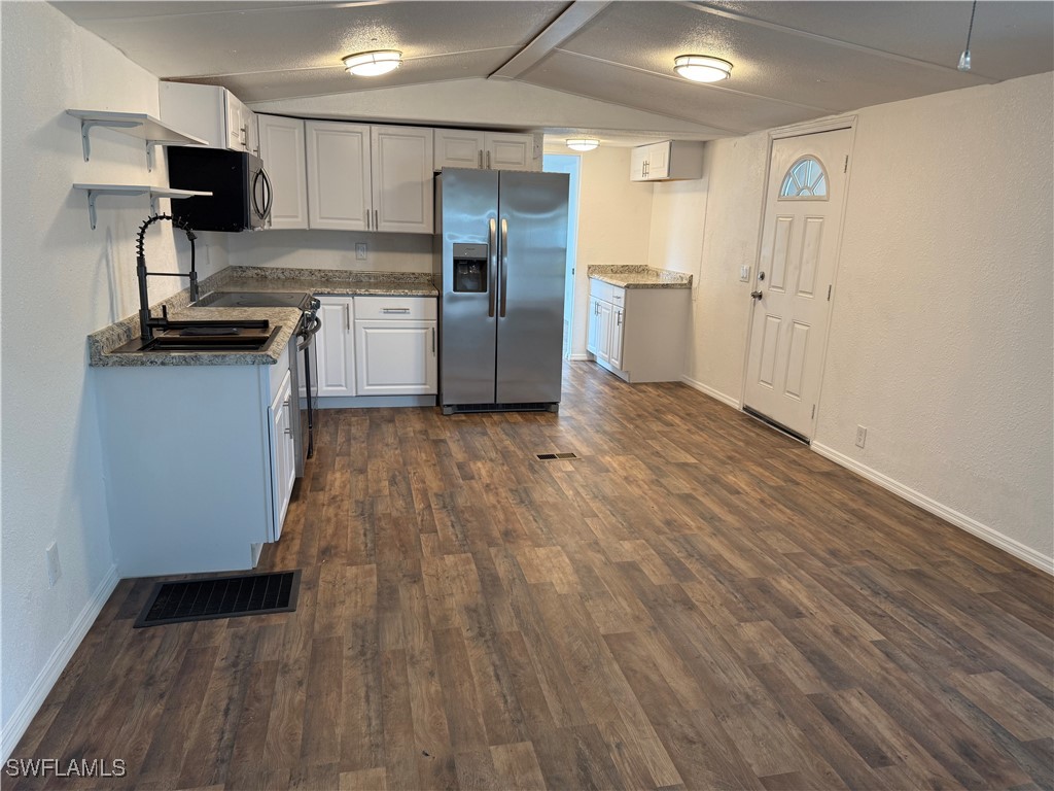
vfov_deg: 56.8
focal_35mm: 24
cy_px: 396
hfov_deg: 71.6
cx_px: 527
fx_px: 731
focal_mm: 6.76
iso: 125
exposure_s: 1/60
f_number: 1.78
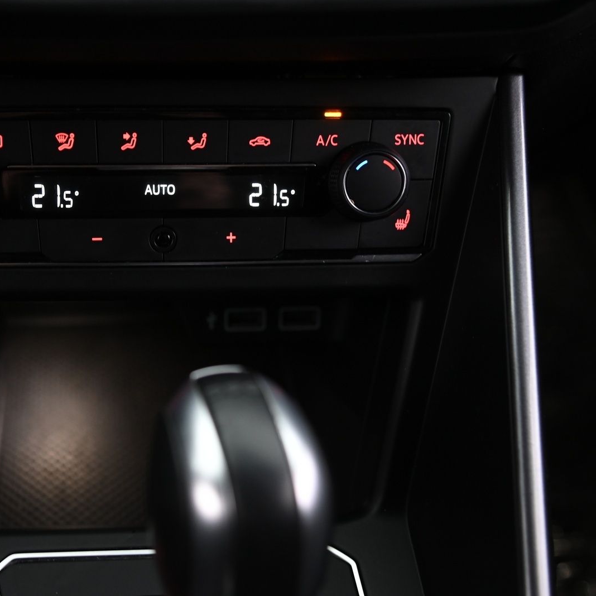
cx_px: 156
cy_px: 296
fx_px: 1208
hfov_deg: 27.4
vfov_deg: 27.7
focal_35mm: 62
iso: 2000
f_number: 4
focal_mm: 48
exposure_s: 1/13
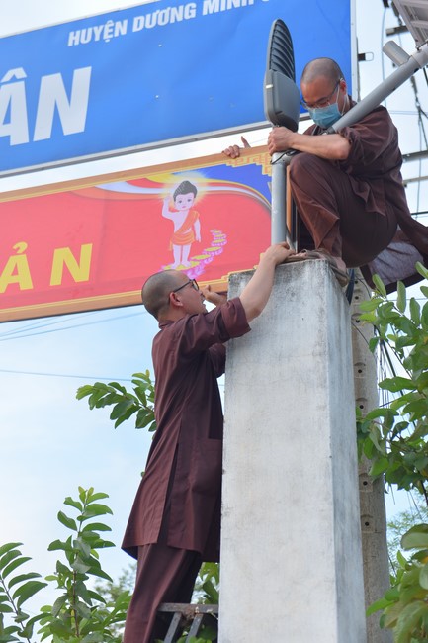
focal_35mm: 58
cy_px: 322
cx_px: 214
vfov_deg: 34.5
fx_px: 1035
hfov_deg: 23.4
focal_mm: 58
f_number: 3.2
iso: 100
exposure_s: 1/160
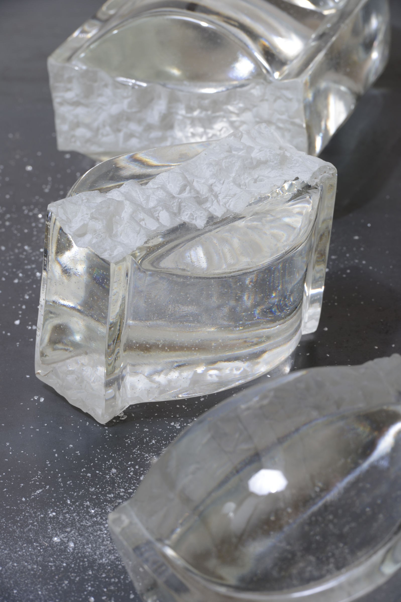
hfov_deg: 6.9
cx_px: 200
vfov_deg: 10.3
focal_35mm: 200
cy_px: 301
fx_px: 3346
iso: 200
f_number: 11
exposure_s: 1/125
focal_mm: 200
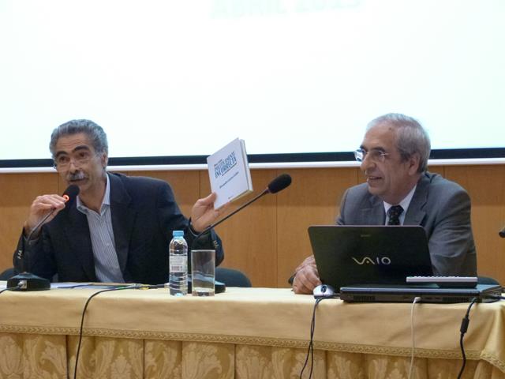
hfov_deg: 21.1
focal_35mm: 93
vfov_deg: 15.9
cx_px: 252
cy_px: 190
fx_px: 1357
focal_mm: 16.8
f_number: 3.4
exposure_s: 1/25
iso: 800
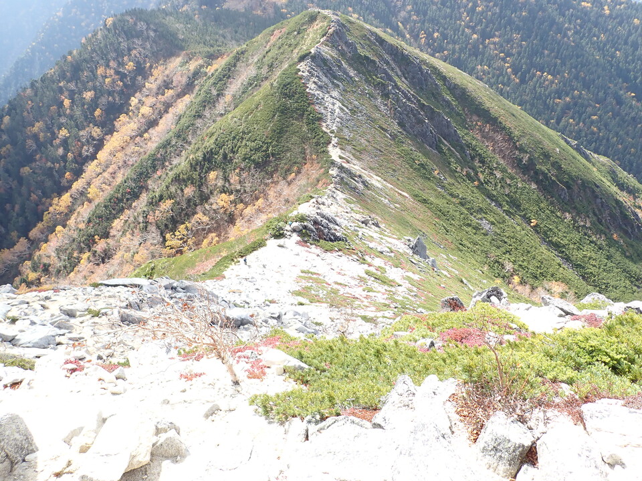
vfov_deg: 54.9
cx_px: 321
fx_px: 464
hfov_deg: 69.4
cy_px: 240
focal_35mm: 25
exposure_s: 1/320
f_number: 2.8
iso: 100
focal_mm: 4.5
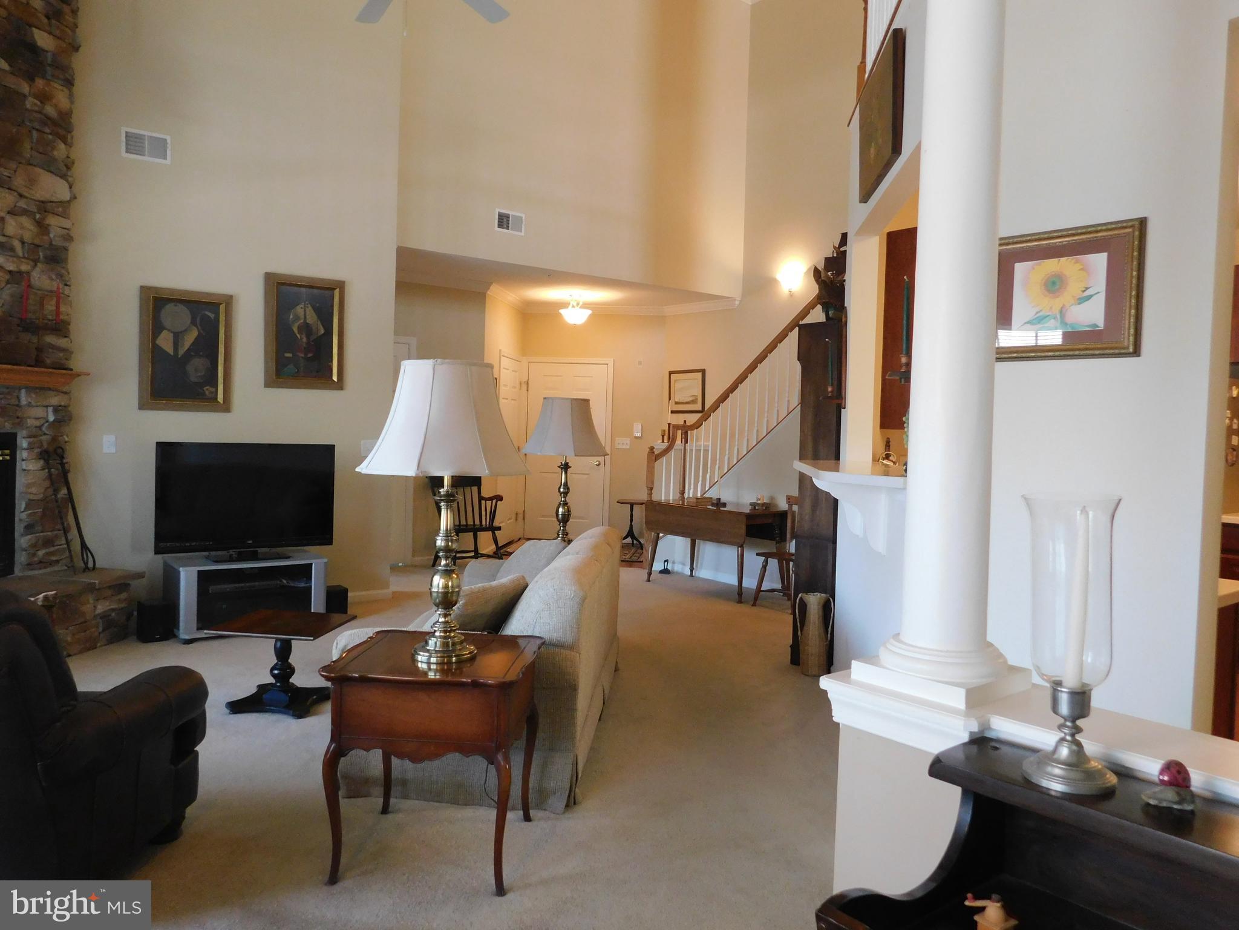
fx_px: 895
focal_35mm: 25
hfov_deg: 69.4
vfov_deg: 54.9
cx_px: 620
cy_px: 465
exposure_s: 1/30
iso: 400
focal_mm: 4.5
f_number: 3.1
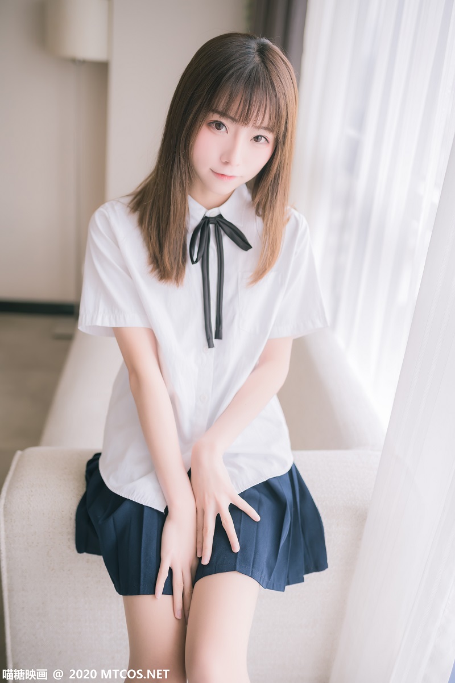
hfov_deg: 37.9
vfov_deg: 54.4
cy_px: 342
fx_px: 663
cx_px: 228
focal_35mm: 35
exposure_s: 1/160
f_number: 1.8
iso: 640
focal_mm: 35
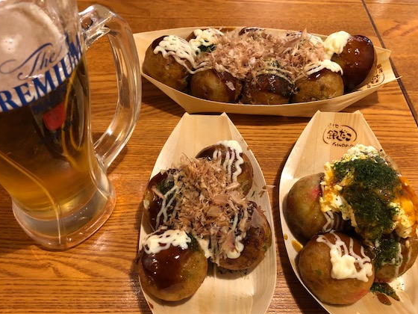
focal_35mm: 32
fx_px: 386
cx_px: 193
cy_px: 167
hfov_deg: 56.7
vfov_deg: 44.1
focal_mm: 3.99
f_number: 1.8
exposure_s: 1/17
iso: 100
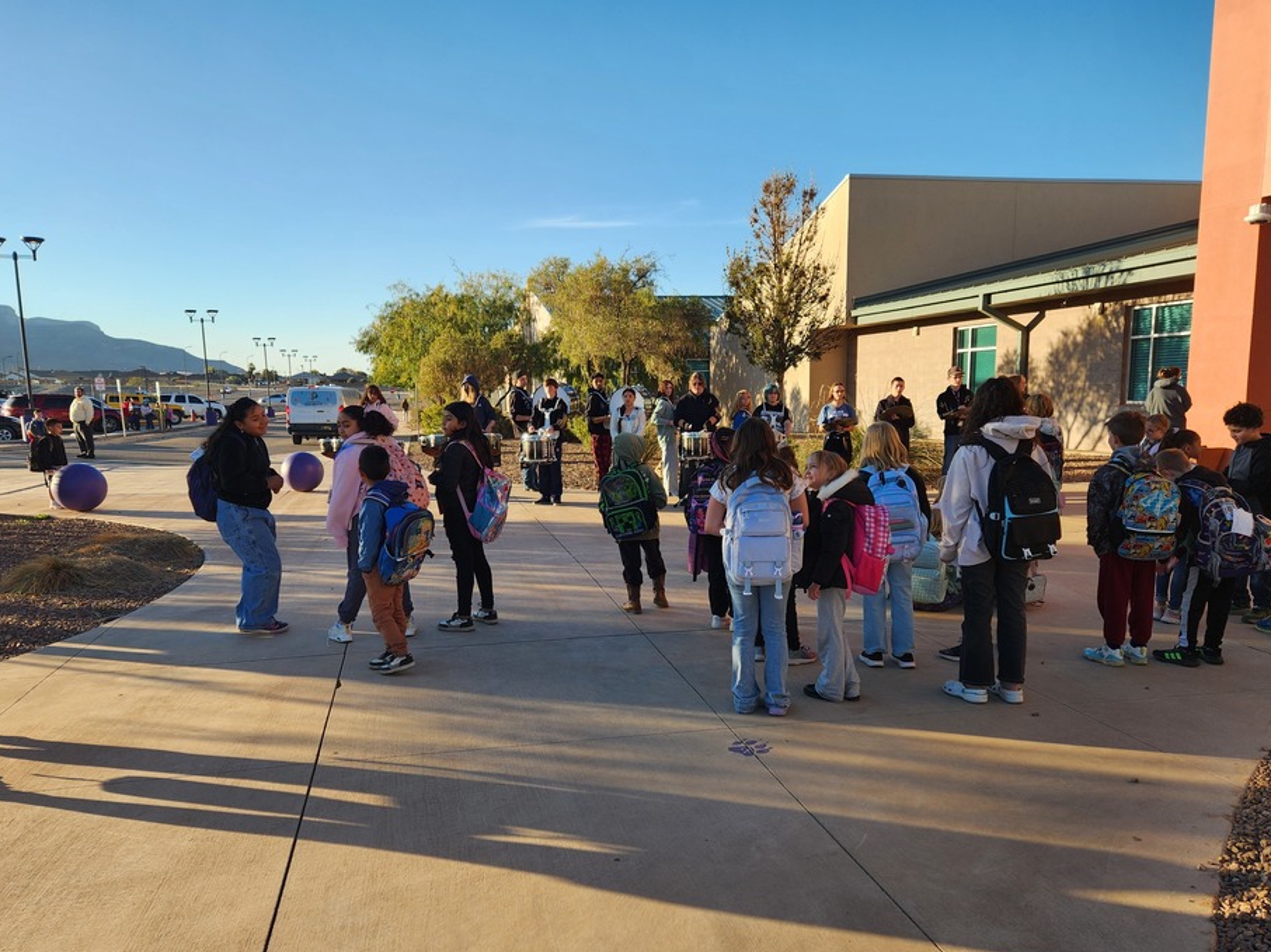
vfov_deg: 52.9
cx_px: 626
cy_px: 534
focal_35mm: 26
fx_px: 954
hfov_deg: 67.3
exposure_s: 1/668
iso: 20
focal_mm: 5.4
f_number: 1.8
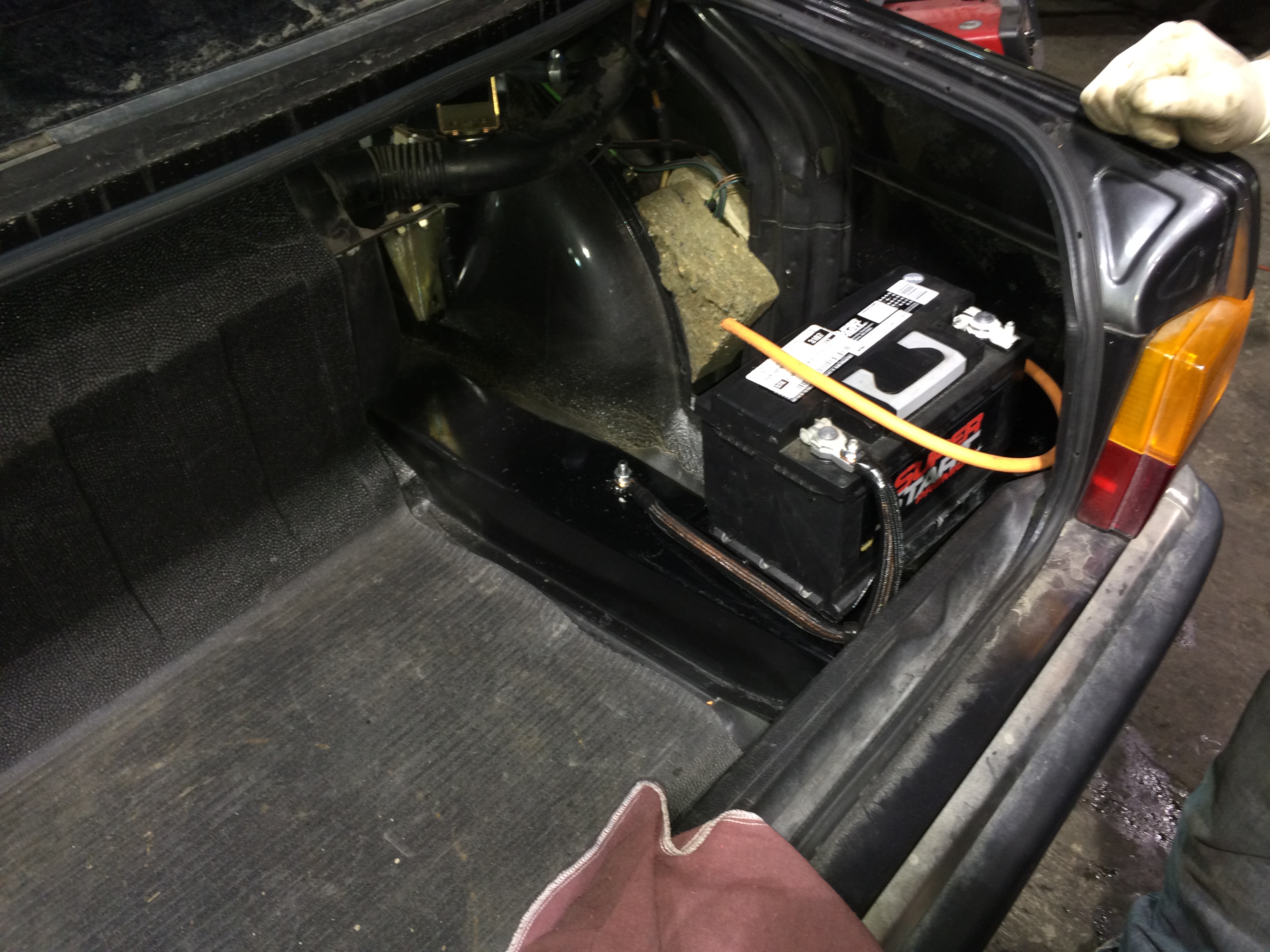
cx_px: 635
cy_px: 476
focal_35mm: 30
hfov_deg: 60.0
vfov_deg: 46.8
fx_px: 1101
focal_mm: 4.12
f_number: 2.2
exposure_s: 1/16
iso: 100
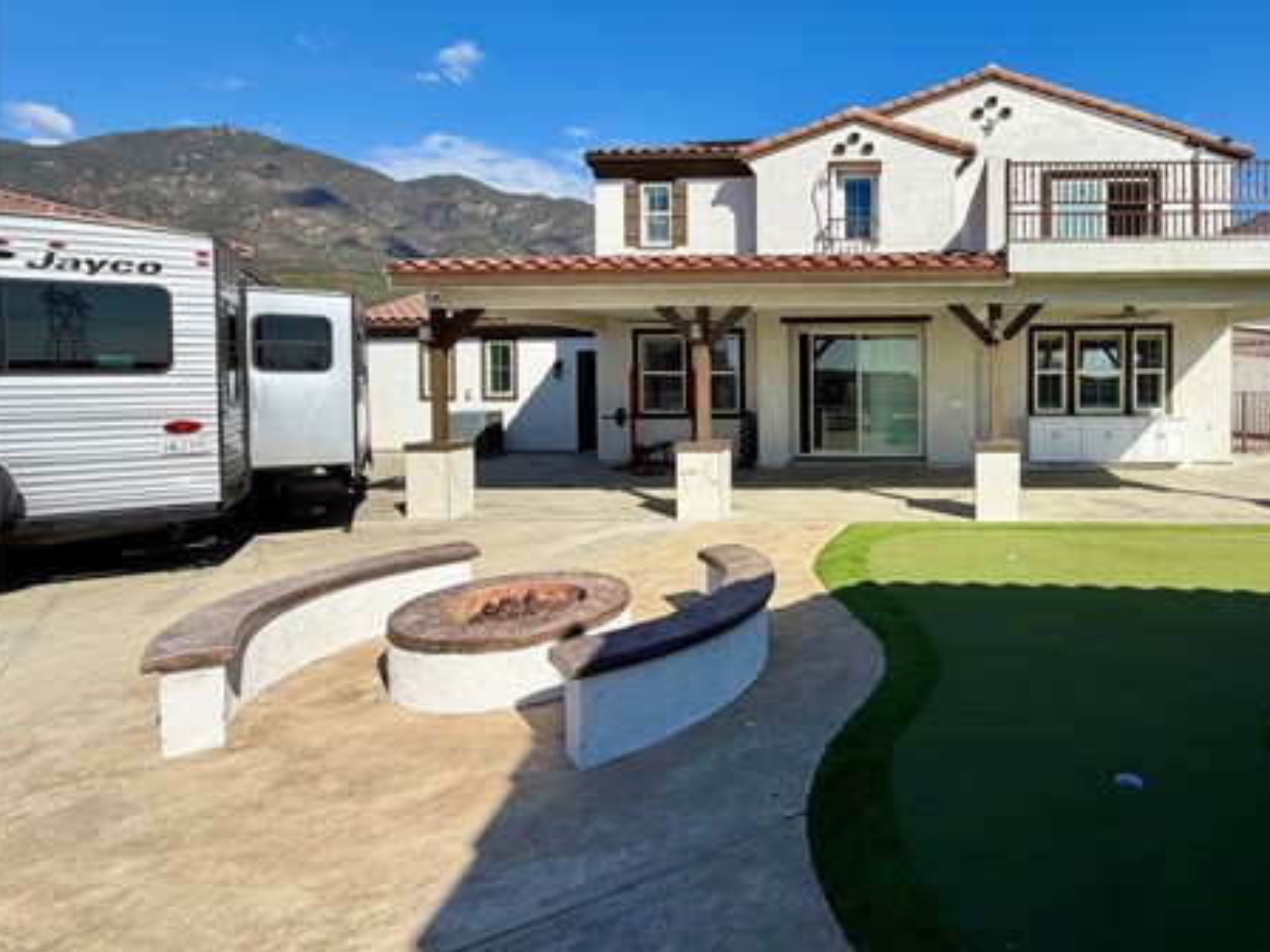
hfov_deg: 77.8
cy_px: 385
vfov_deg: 65.4
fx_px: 734
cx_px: 893
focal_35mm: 20
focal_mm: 2.22
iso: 20
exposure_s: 1/1033
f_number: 2.2
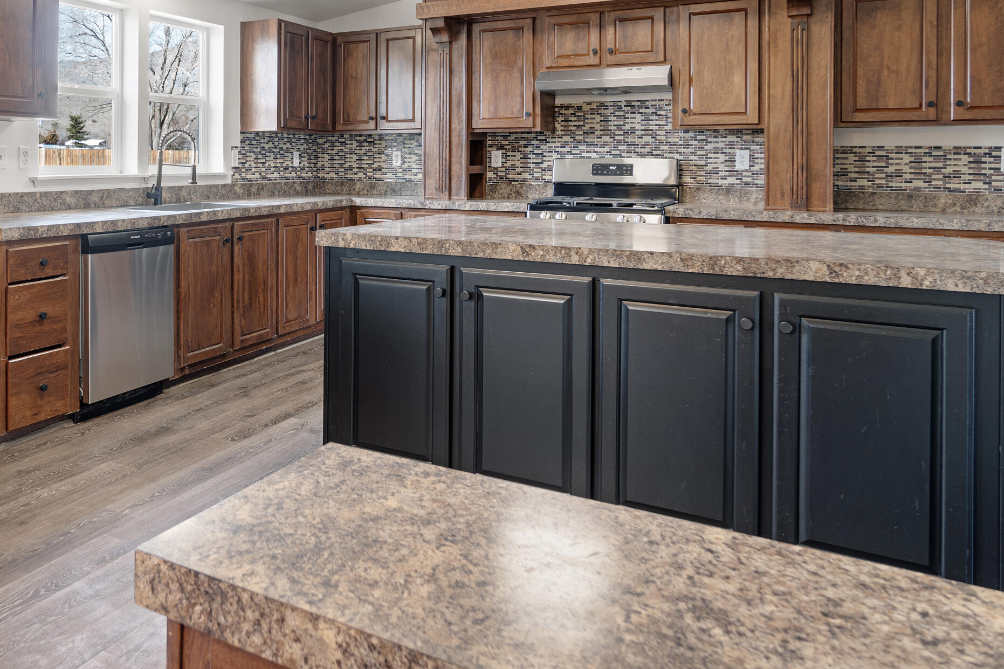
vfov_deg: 43.5
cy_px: 164
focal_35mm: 29
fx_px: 809
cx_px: 265
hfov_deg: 60.6
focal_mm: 12
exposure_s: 1.3
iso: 100
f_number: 6.3
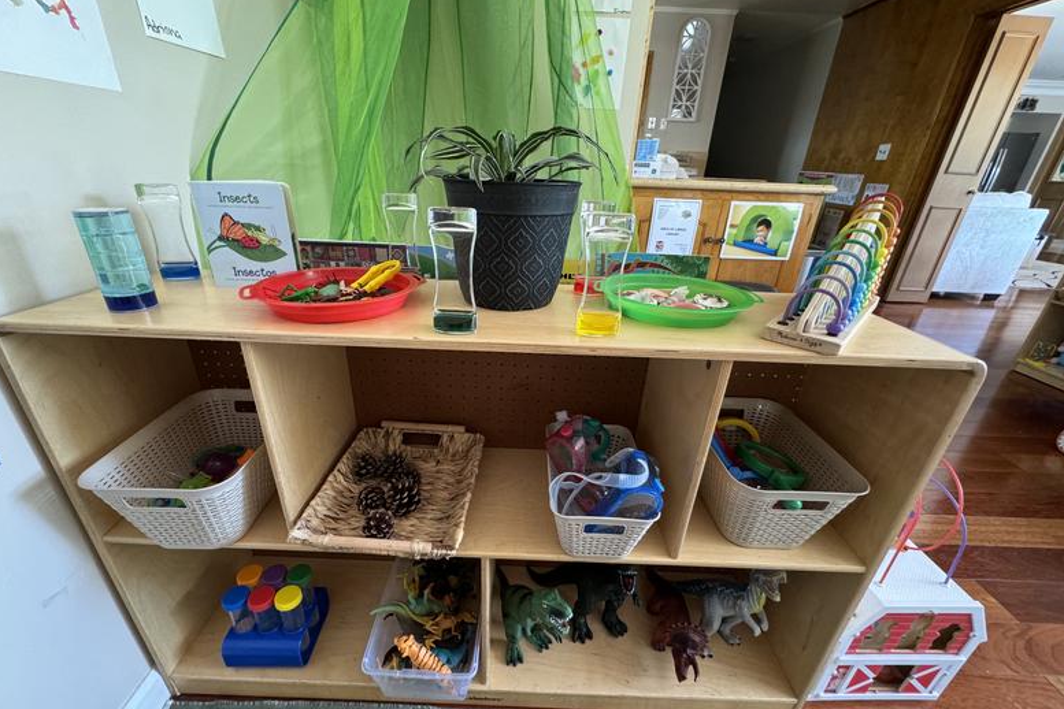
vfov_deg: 77.3
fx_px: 443
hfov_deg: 100.4
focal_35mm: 15
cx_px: 518
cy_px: 375
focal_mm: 2.22
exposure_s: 1/60
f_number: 2.2
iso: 500
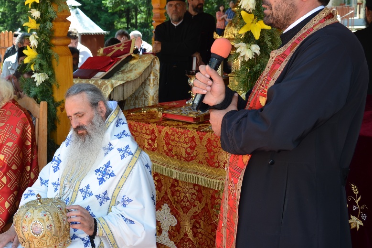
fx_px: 597
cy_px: 112
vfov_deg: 23.5
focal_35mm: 58
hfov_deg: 34.0
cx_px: 96
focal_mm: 25
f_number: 5
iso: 100
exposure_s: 1/100
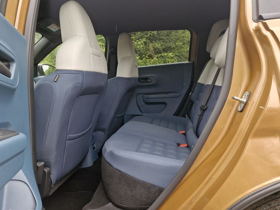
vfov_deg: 53.1
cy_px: 107
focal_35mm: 26
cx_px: 144
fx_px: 210
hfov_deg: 67.3
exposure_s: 1/180
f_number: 1.8
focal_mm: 5.54
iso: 64
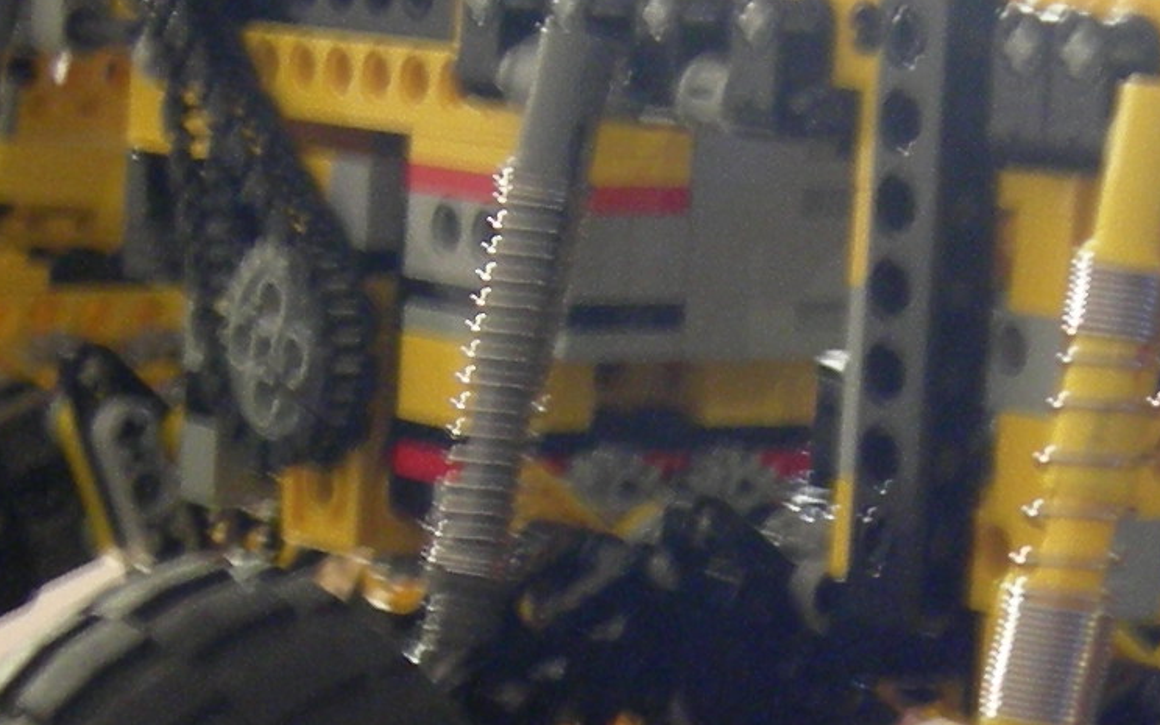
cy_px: 709
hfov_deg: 15.6
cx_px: 929
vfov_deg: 9.8
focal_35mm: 133
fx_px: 4205
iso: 200
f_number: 2.7
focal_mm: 7.5
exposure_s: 1/2.2
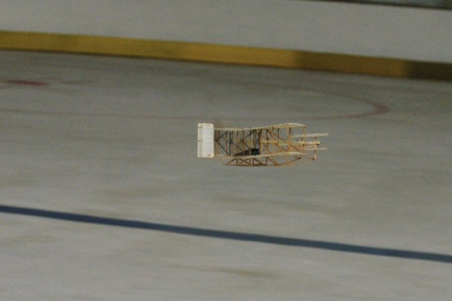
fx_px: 941
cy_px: 150
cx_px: 226
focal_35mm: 75
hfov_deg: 27.0
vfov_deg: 18.2
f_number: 4
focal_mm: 50
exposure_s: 1/60
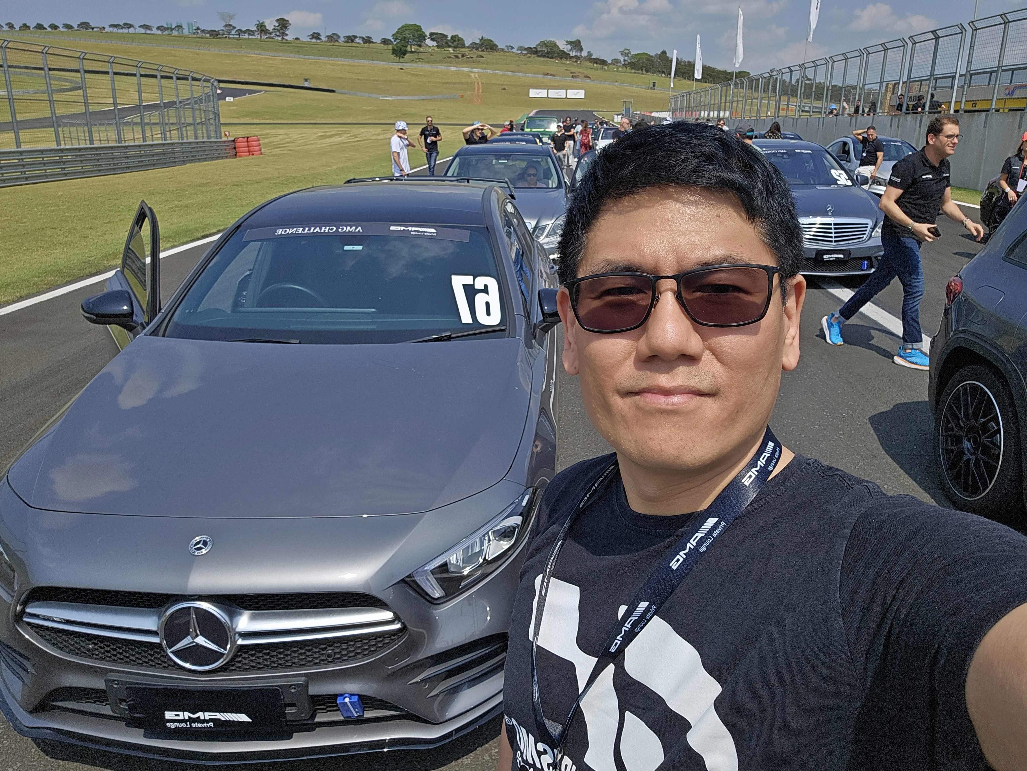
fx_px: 742
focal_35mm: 25
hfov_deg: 69.4
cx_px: 514
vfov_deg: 54.9
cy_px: 386
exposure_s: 1/1484
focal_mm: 3.3
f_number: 2.2
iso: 25
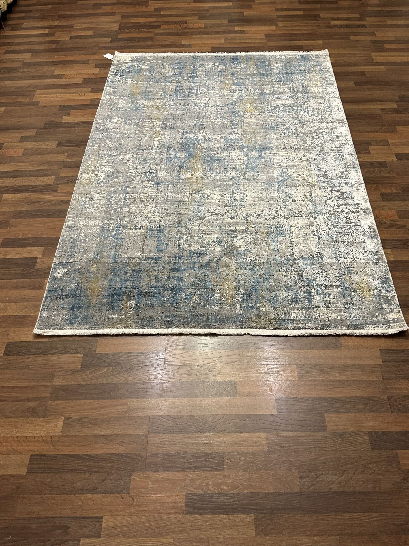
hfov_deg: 53.0
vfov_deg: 67.3
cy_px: 273
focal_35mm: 26
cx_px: 215
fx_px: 410
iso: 200
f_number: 1.78
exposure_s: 1/50
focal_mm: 6.86
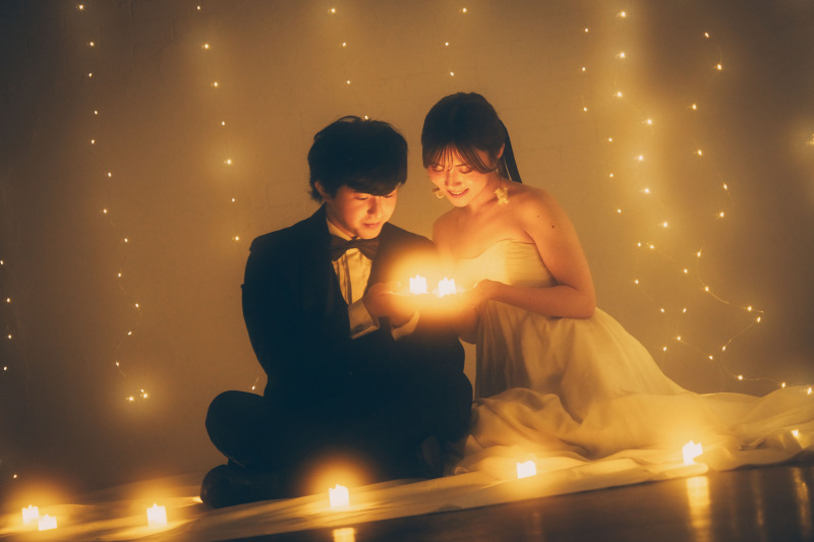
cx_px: 407
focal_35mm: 77
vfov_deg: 17.7
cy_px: 271
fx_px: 1741
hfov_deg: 26.3
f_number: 2.8
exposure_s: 1/8
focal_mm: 51.6
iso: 640
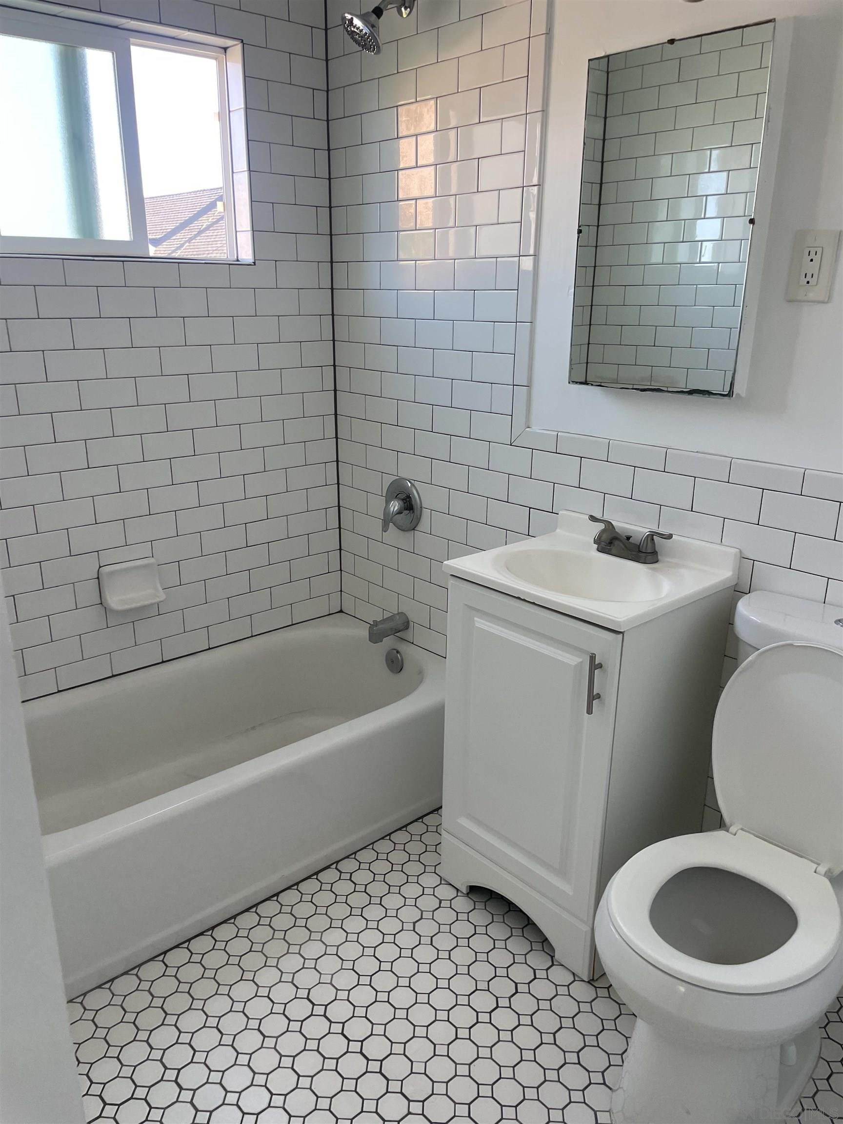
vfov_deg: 67.3
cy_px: 562
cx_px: 422
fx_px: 844
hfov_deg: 53.1
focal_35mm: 26
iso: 80
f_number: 1.6
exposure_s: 1/121
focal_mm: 4.2
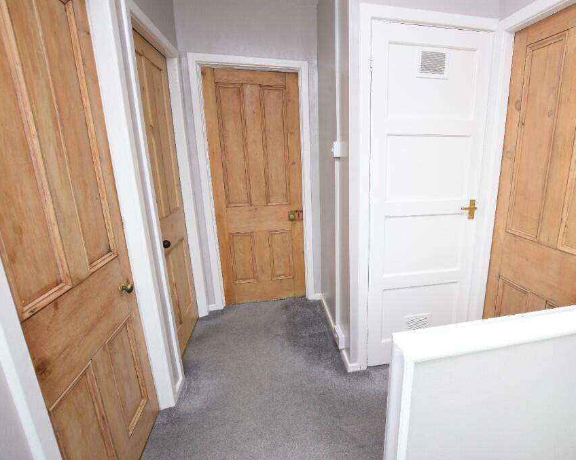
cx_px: 346
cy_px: 229
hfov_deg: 88.5
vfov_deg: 77.0
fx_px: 290
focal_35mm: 17
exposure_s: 1/125
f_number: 5.6
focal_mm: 10
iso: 800
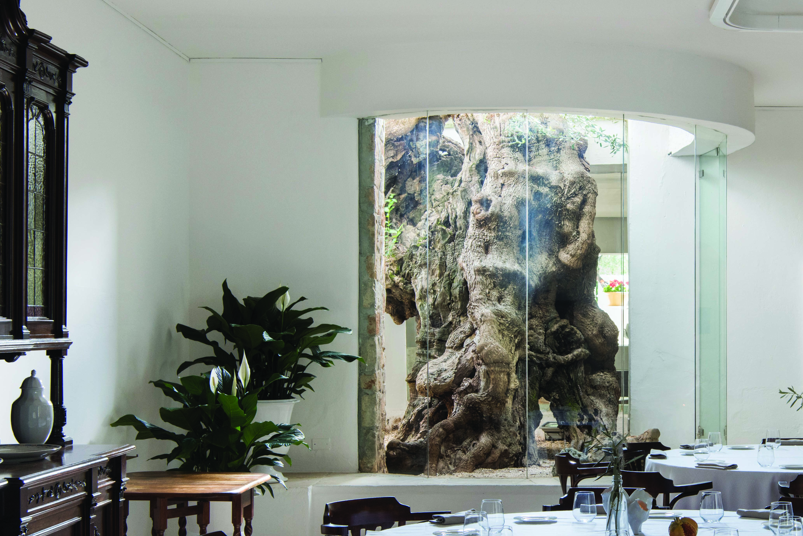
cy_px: 344
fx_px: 1495
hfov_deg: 29.6
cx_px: 605
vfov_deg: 20.3
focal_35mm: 67
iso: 500
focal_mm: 38
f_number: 11
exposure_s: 1/5
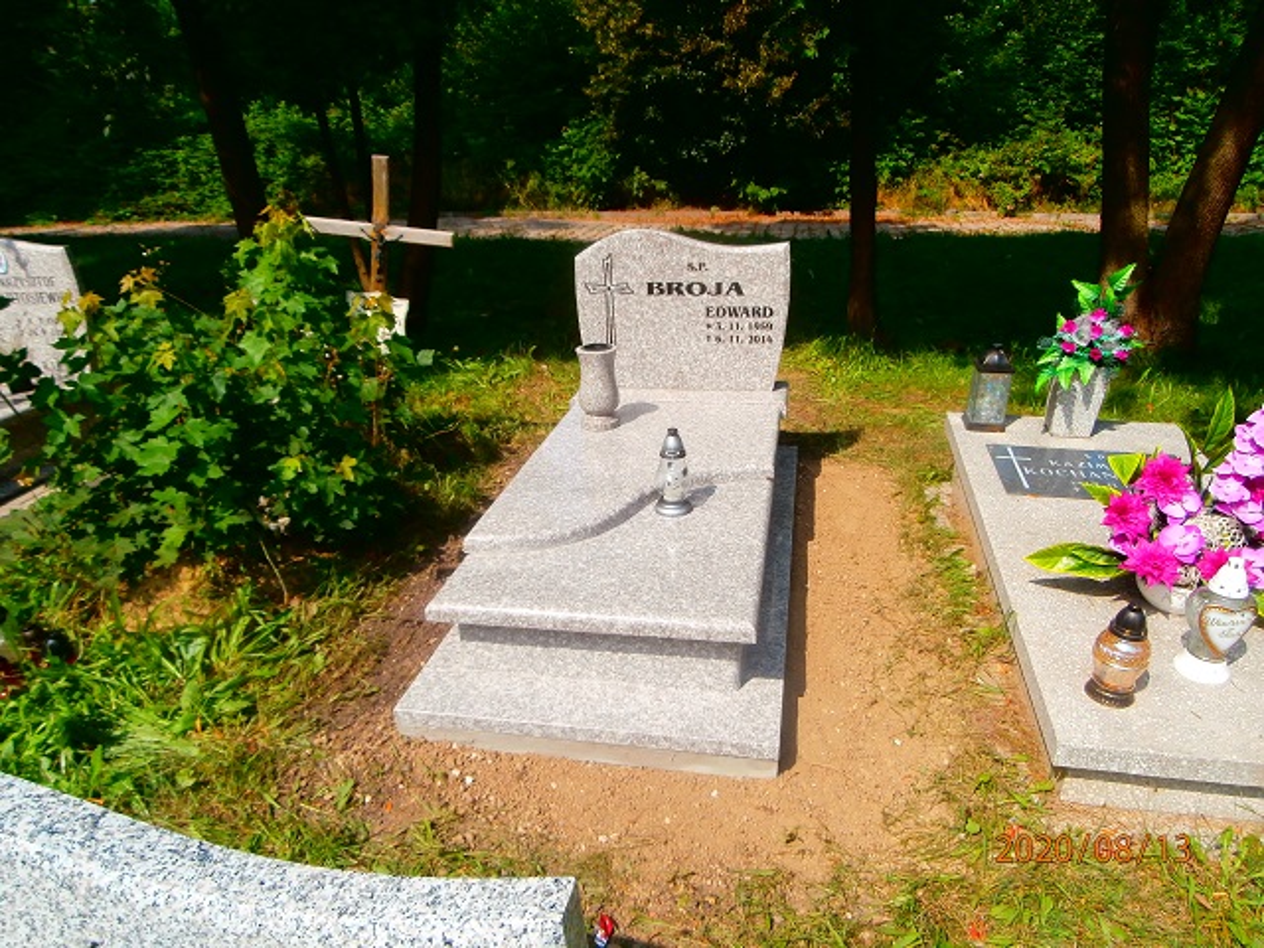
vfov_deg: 56.8
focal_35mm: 24
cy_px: 474
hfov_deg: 71.6
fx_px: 876
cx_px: 632
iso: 100
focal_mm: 4.2
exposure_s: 1/1000
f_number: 3
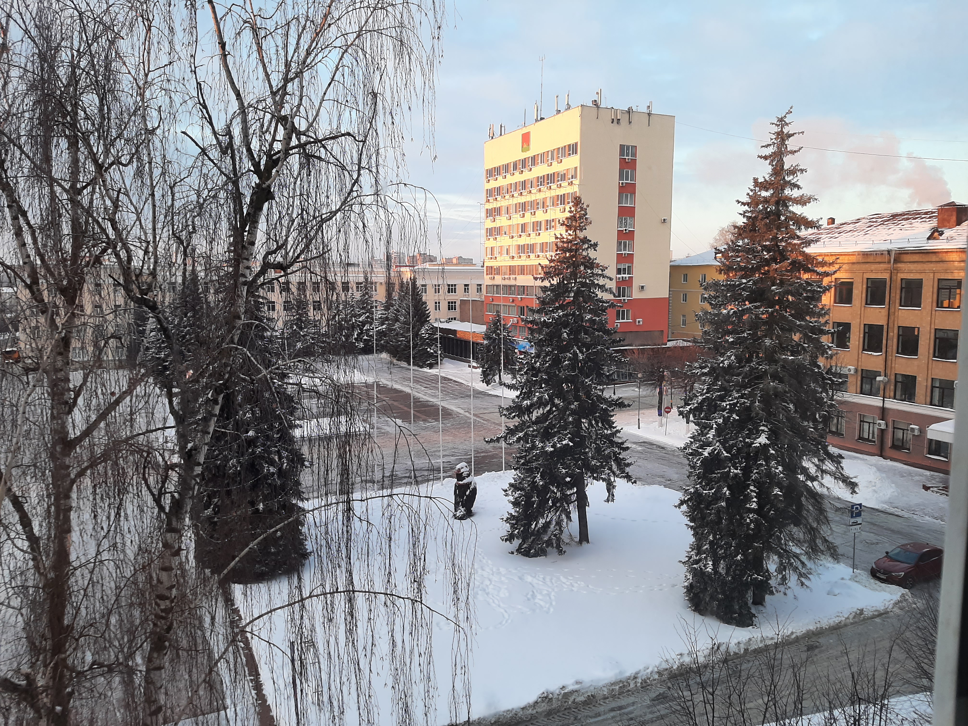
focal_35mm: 26
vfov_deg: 53.1
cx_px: 484
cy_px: 363
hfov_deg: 67.3
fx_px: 727
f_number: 1.7
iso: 40
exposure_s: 1/141
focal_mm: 3.93
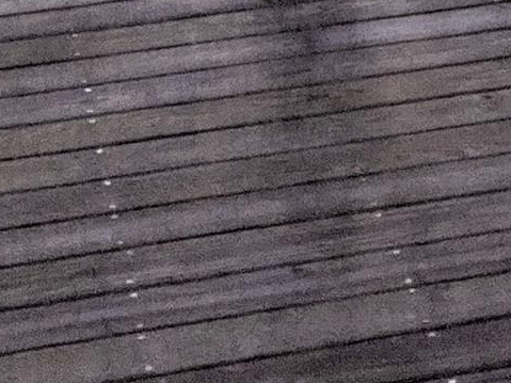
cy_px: -792
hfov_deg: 11.3
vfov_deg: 7.6
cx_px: 735
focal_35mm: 169
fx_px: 2494
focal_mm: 4.44
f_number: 1.8
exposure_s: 1/232
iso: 54
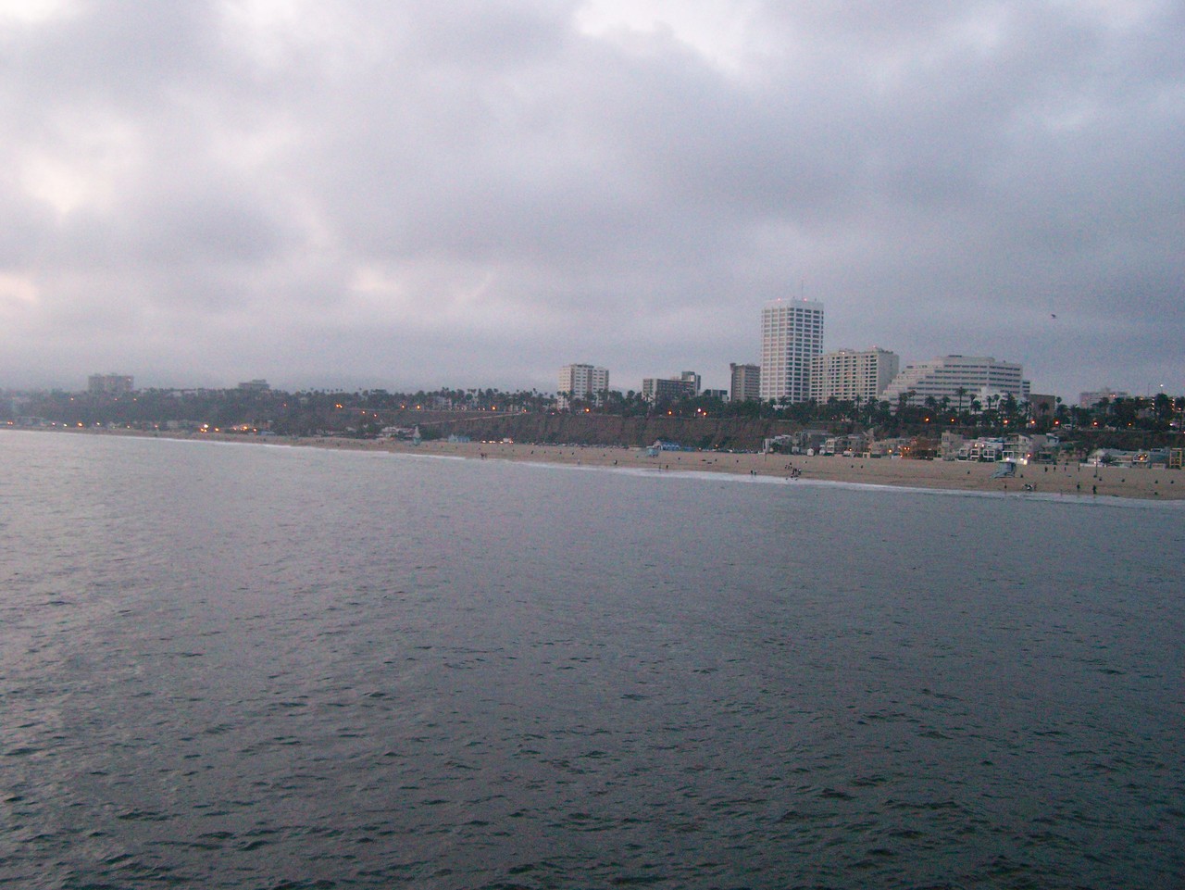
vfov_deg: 37.7
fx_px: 1301
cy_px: 445
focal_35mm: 38
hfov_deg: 49.0
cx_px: 592
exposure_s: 1/60
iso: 400
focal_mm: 6.3
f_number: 2.8
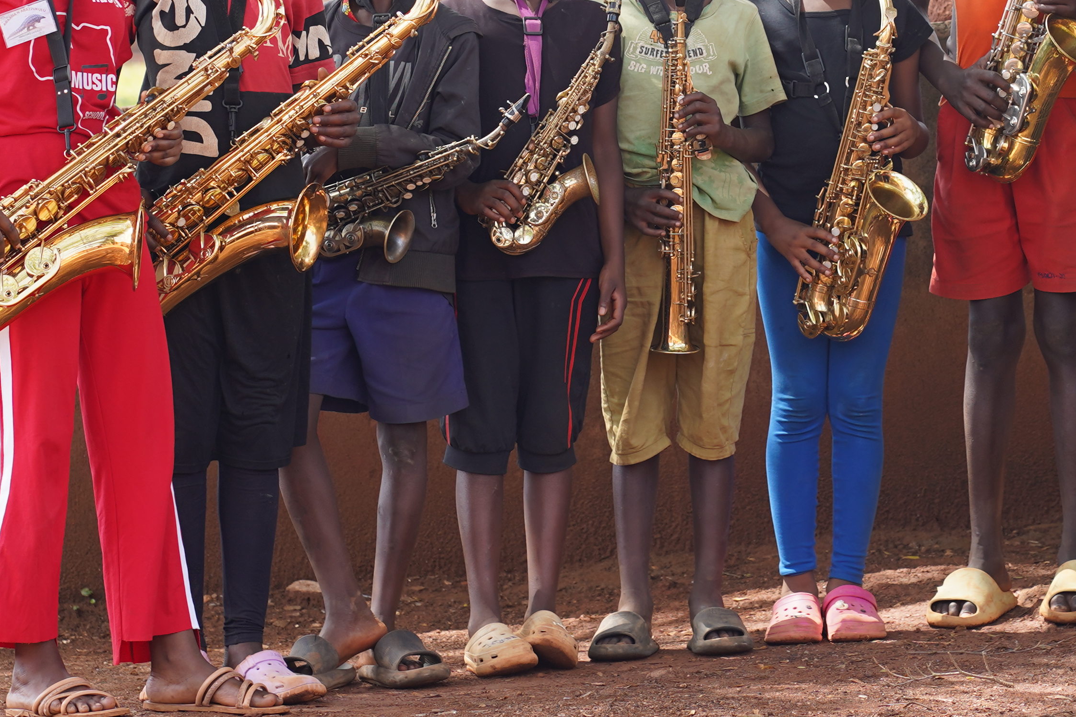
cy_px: 94
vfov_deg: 6.1
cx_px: 752
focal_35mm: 223
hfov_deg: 9.2
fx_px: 6664
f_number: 4
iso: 100
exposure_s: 1/200
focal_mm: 85
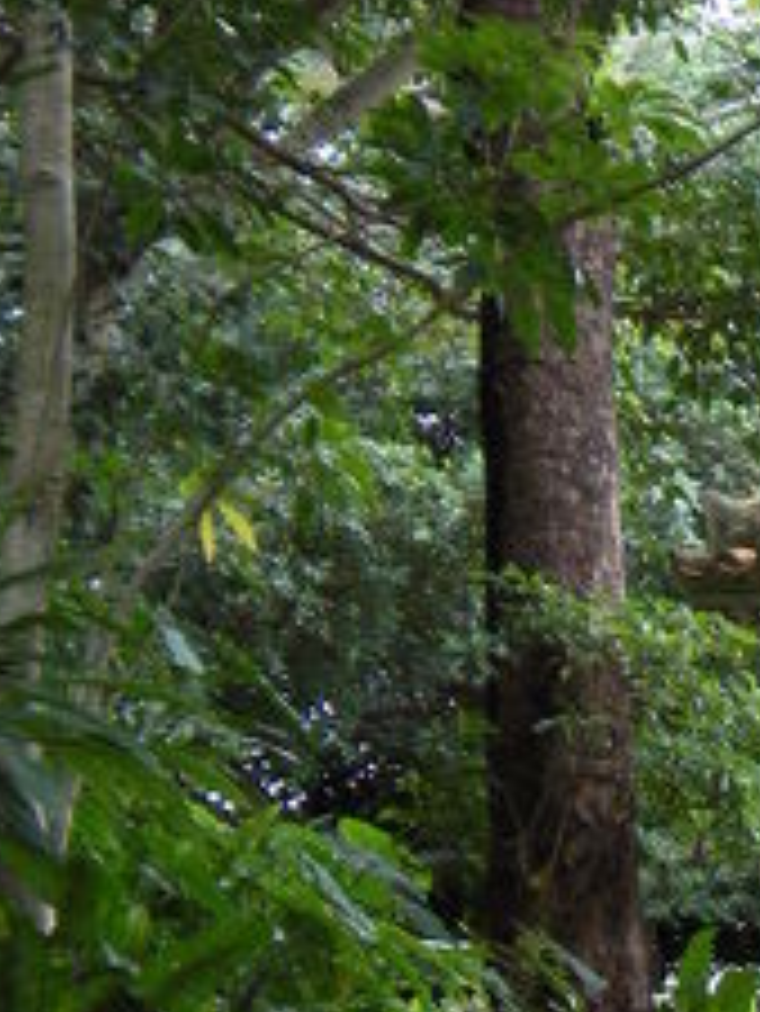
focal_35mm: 135
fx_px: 3948
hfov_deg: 10.3
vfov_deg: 14.5
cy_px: 904
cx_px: 1390
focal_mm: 5.9
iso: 189
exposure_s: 1/55.4
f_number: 3.8
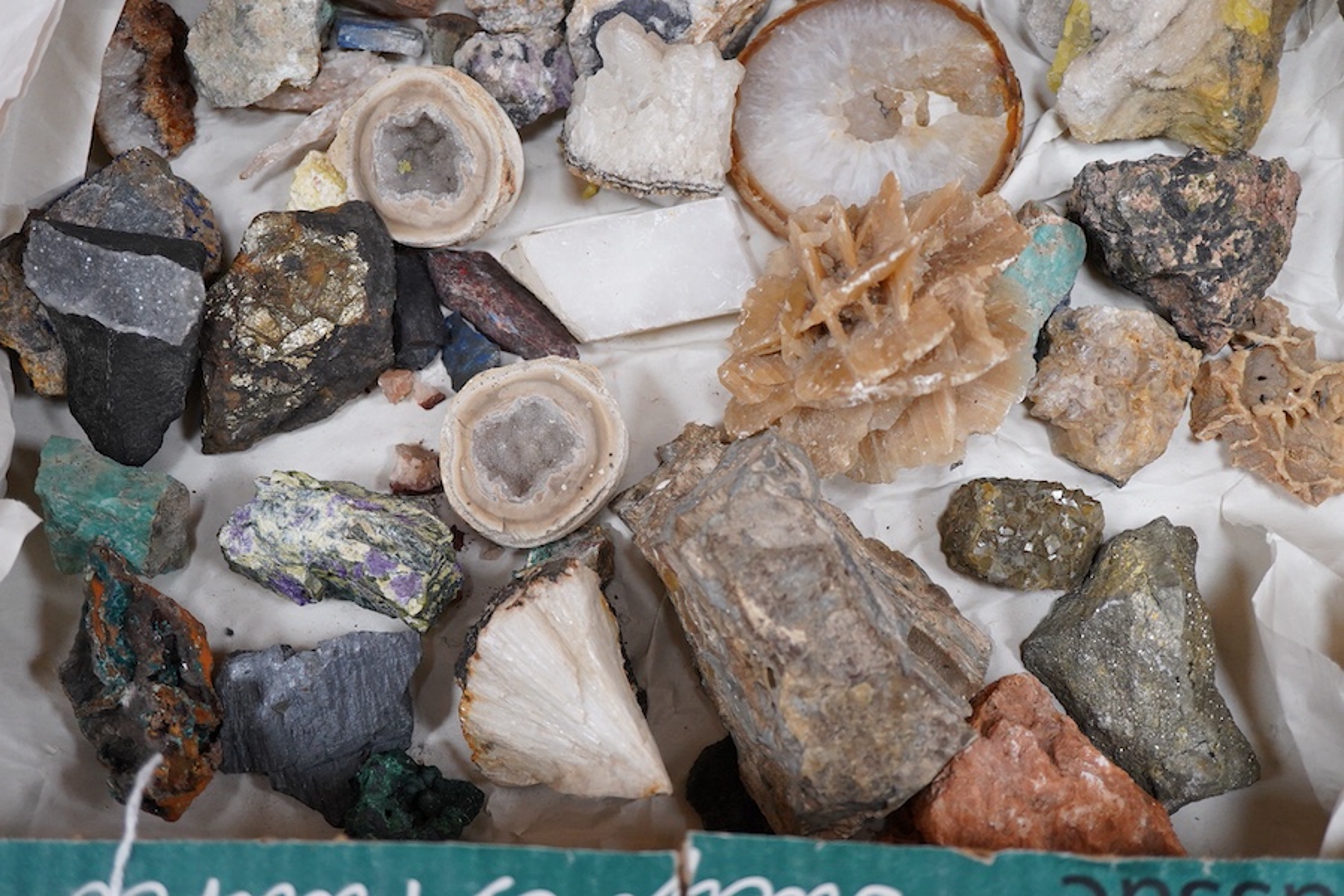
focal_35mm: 45
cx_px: 672
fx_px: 1680
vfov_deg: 29.9
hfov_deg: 43.6
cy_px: 448
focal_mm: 30
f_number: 3.5
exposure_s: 1/125
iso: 1600
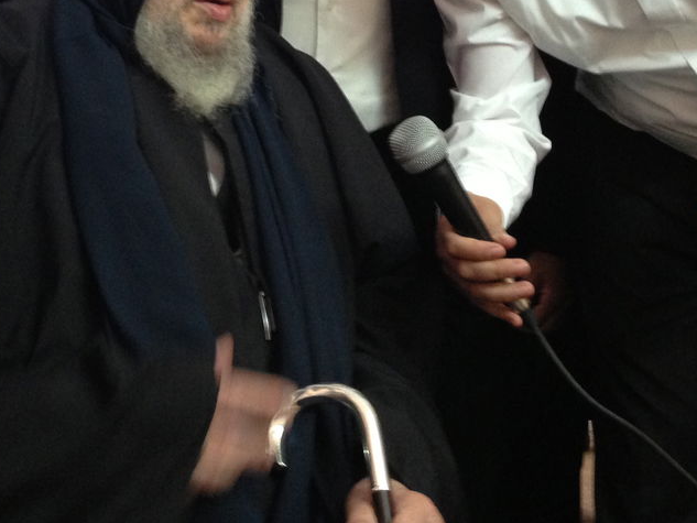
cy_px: 1
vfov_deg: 19.6
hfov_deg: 26.6
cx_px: 279
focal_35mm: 73
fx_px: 1470
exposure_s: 1/20
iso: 200
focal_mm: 4.13
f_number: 2.4
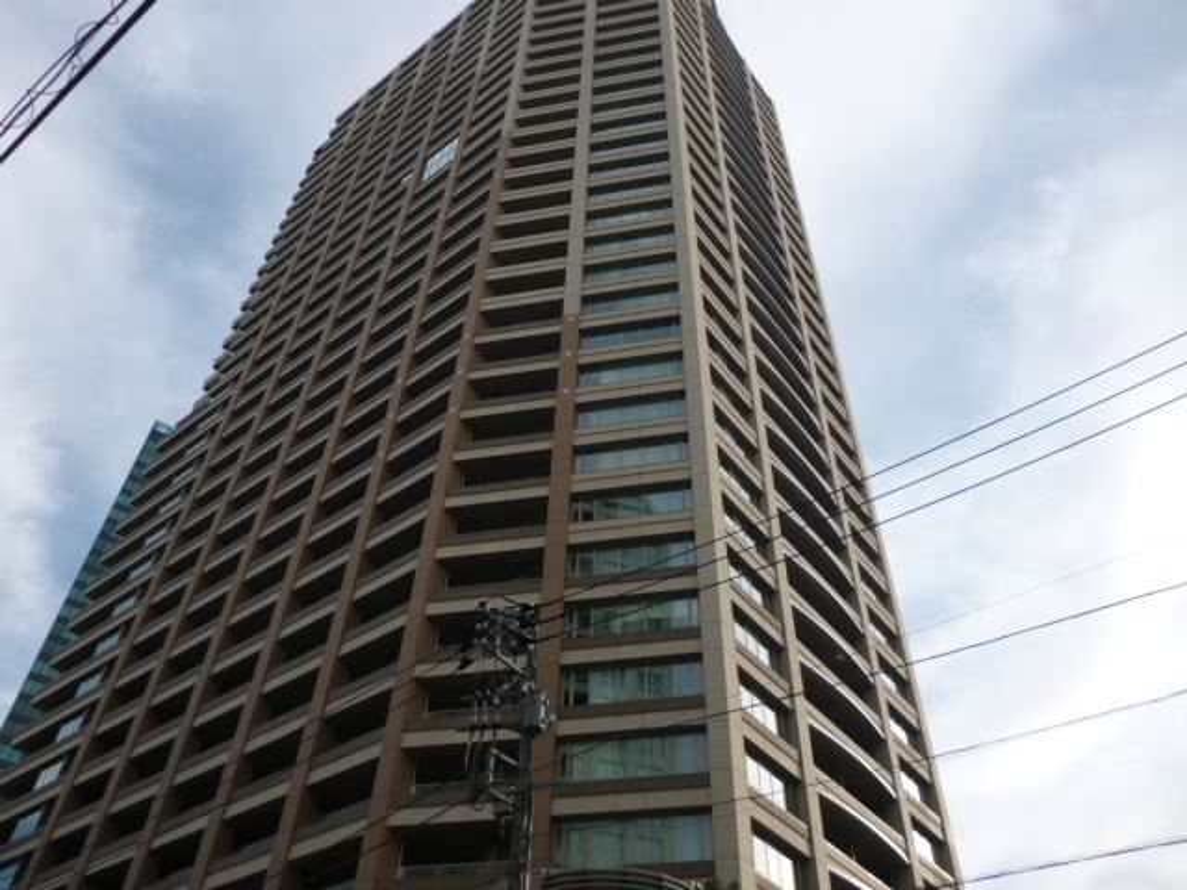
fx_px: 960
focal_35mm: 28
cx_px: 594
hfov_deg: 63.4
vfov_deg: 49.7
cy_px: 445
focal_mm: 5
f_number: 9
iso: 100
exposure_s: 1/80
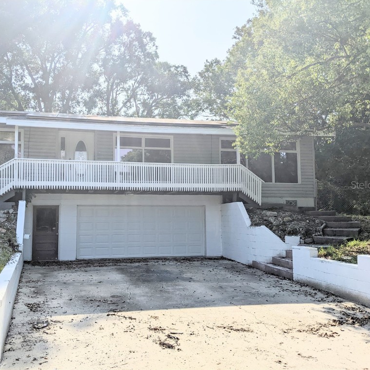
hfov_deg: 50.8
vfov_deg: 51.1
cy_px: 185
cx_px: 149
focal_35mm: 32
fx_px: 387
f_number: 1.8
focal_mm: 4.44
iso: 51
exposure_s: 1/7812
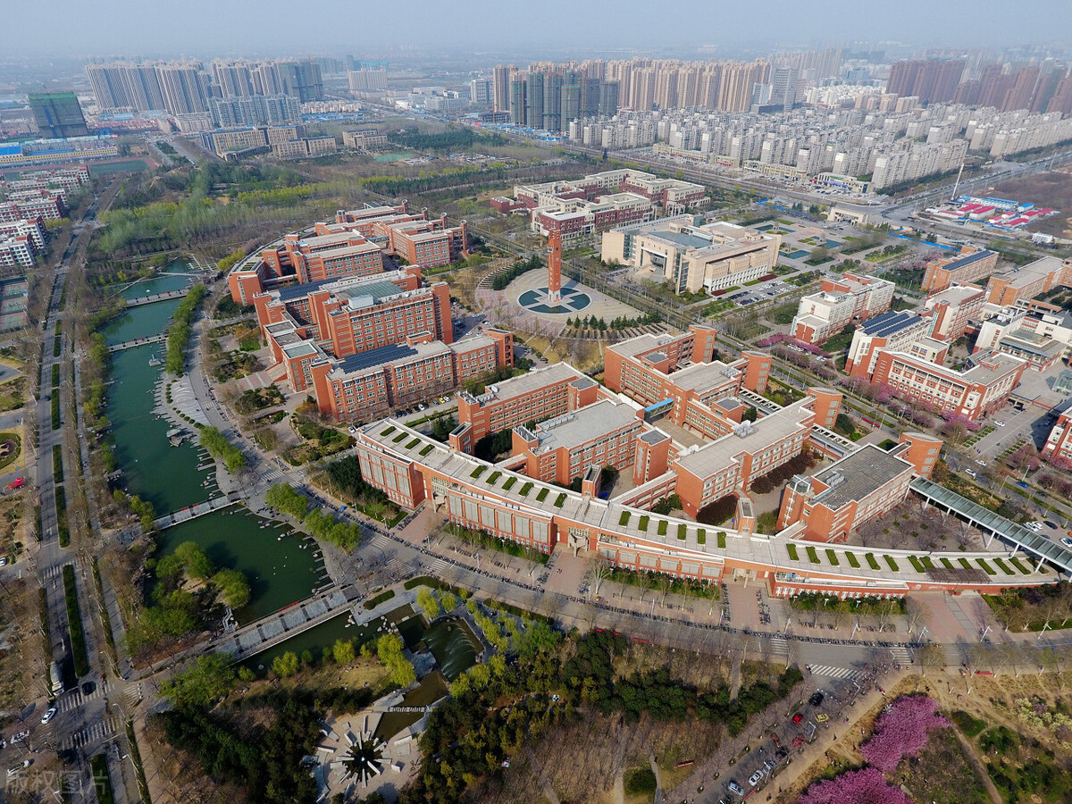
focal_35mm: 20
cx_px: 536
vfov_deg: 66.0
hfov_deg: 81.7
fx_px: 619
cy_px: 402
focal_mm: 3.61
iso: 100
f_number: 2.8
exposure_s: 1/965
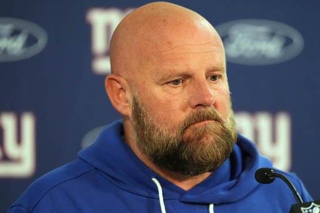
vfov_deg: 2.3
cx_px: 160
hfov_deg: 3.4
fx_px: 5331
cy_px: 106
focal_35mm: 600
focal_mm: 600
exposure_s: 1/400
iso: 6400
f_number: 4
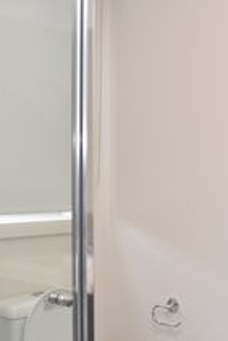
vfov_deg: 33.3
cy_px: 196
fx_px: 569
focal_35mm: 60
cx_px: 178
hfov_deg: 22.4
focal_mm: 18
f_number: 5.6
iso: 720
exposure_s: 1/125
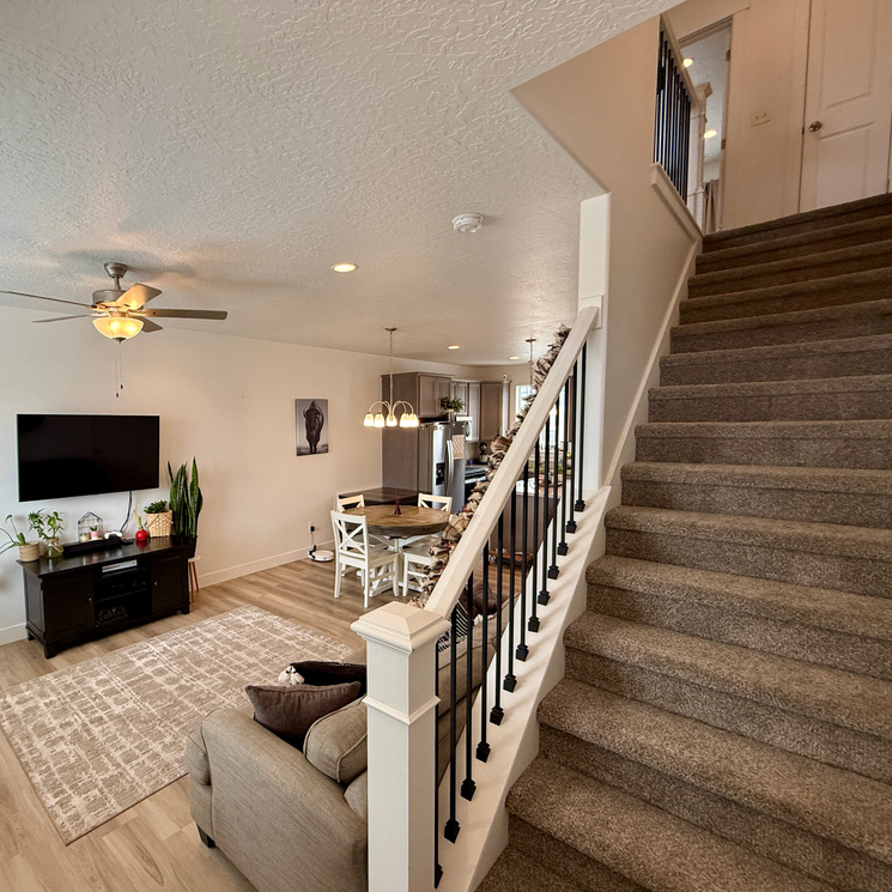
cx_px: 296
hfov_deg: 81.1
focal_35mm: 17
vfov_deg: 83.9
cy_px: 459
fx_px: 496
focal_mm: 2.22
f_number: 2.2
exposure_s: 1/120
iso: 160
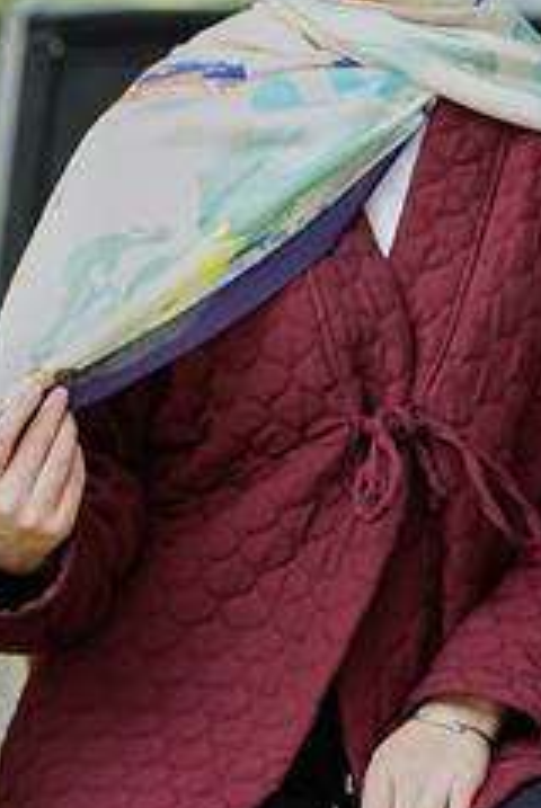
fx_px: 5237
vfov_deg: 8.8
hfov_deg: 5.9
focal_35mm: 233
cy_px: 260
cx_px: 321
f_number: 2.8
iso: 160
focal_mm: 120
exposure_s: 1/125
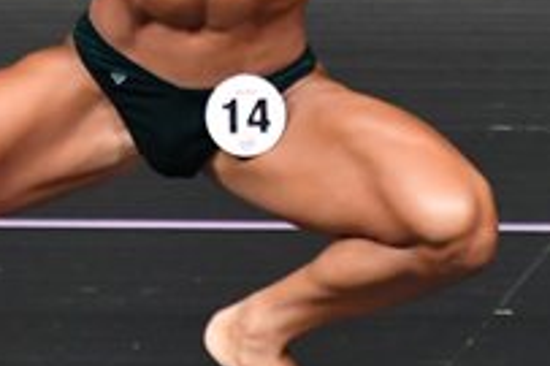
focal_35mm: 1718
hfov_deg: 1.2
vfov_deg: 0.8
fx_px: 26225
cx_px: 253
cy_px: -122
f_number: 5.6
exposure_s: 1/400
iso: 4000
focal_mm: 300
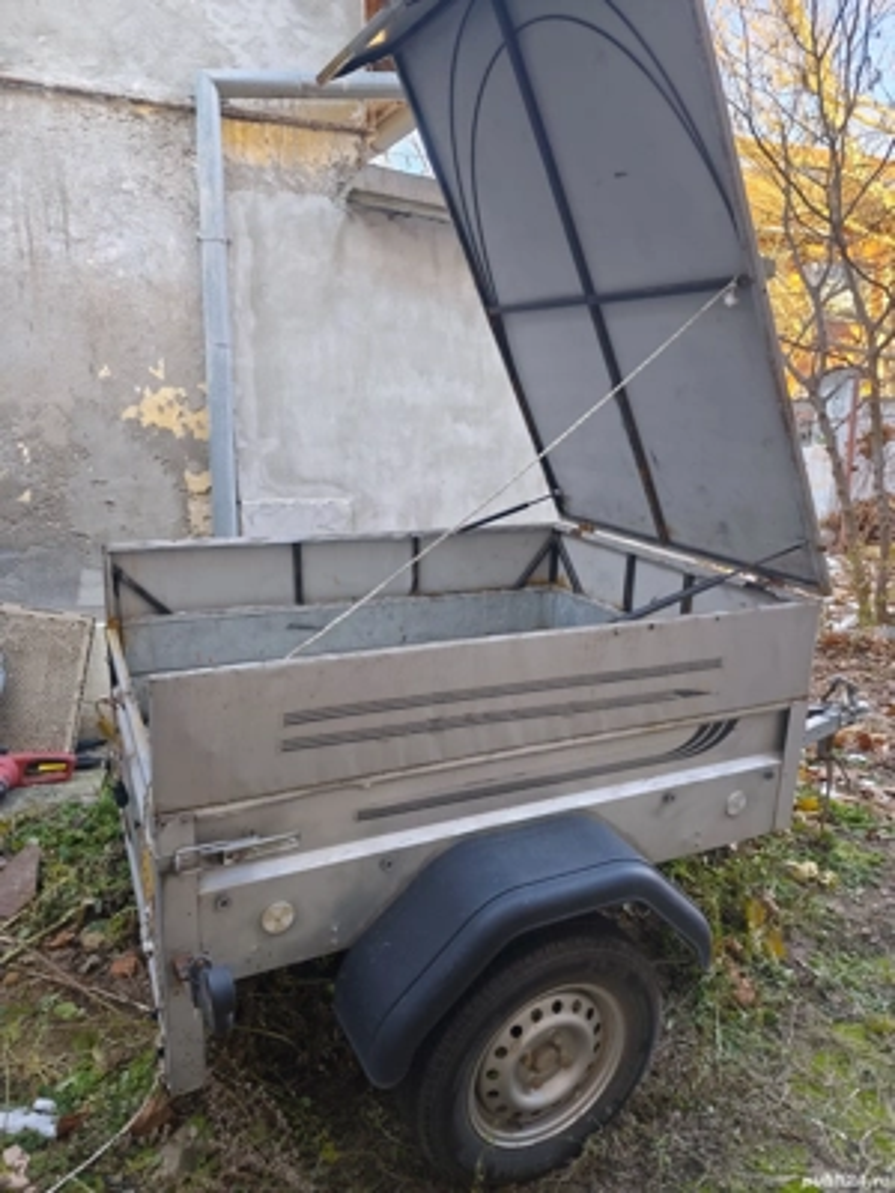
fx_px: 793
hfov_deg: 58.9
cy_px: 596
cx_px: 448
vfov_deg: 73.9
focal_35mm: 23
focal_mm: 6.19
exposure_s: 1/87.1
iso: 400
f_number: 1.65
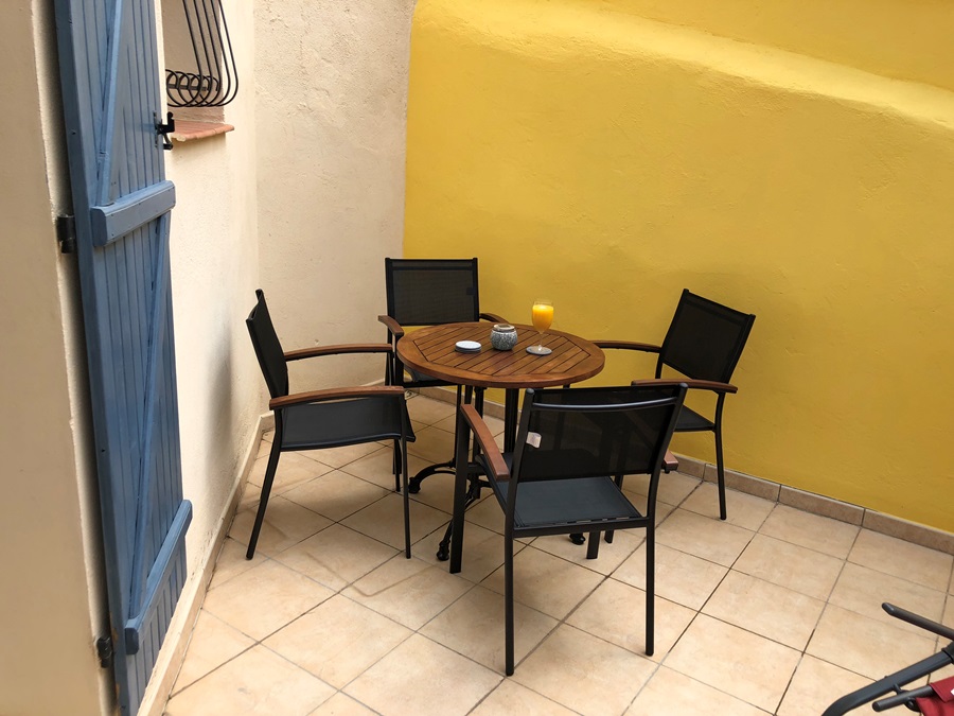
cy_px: 358
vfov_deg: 49.7
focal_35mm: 28
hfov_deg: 63.4
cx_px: 477
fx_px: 772
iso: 20
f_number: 1.8
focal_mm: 3.99
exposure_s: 1/747
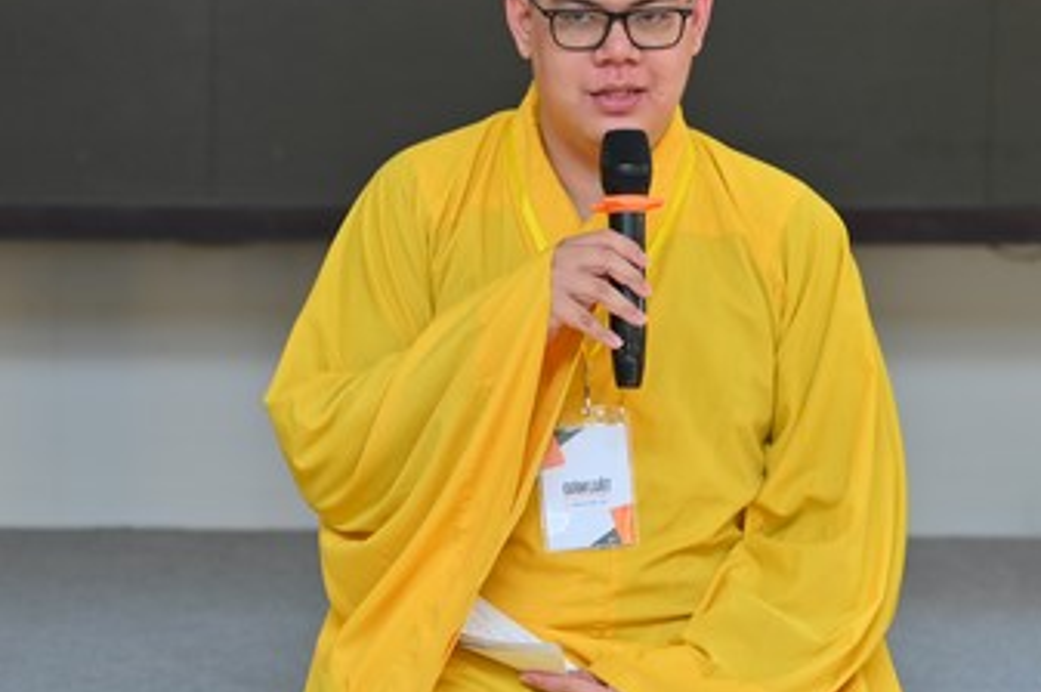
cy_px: 329
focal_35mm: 164
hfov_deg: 12.5
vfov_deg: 8.4
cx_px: 185
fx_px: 4738
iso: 400
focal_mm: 85
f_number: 2.5
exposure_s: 1/200
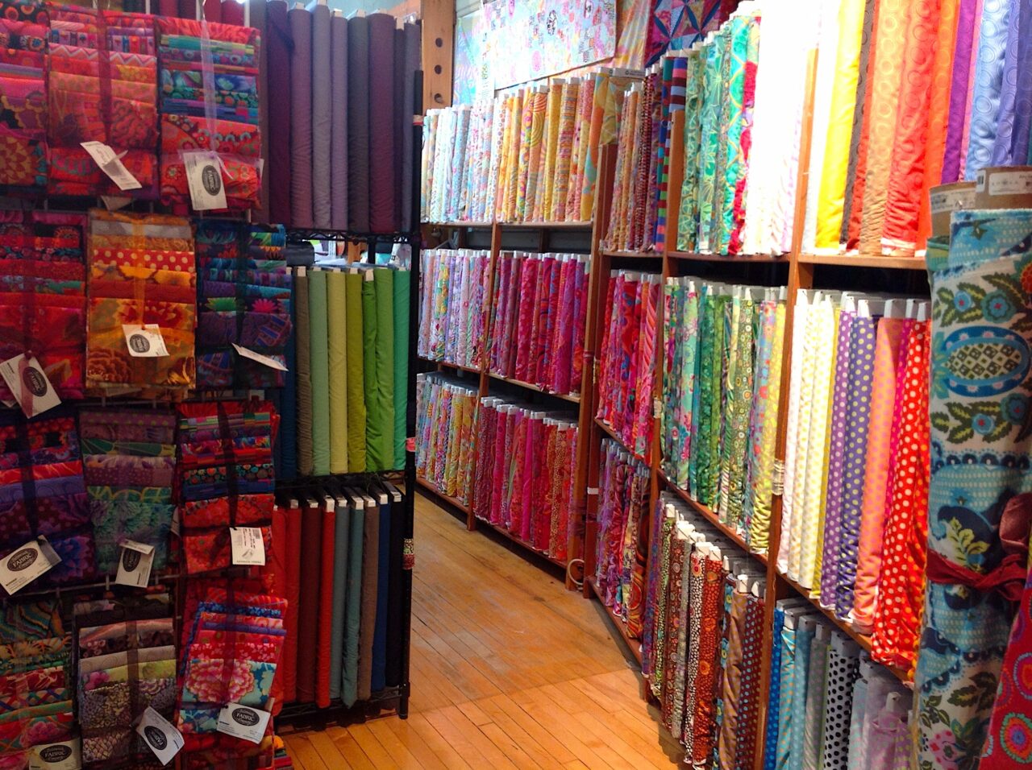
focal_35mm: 35
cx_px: 516
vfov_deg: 40.6
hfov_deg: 52.7
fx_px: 1042
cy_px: 385
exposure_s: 1/15
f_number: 2.4
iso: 100
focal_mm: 4.28
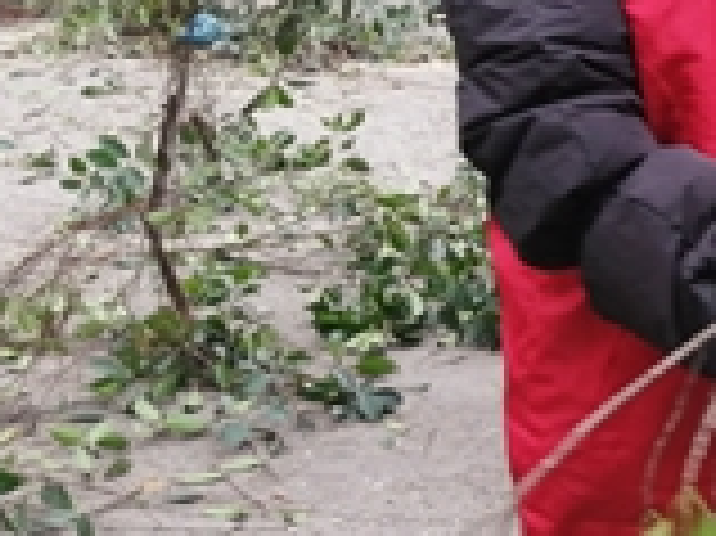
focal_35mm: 109
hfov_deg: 16.3
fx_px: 2253
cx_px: 1112
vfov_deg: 13.6
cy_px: 194
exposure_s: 1/100
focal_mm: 3.62
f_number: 1.8
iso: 50
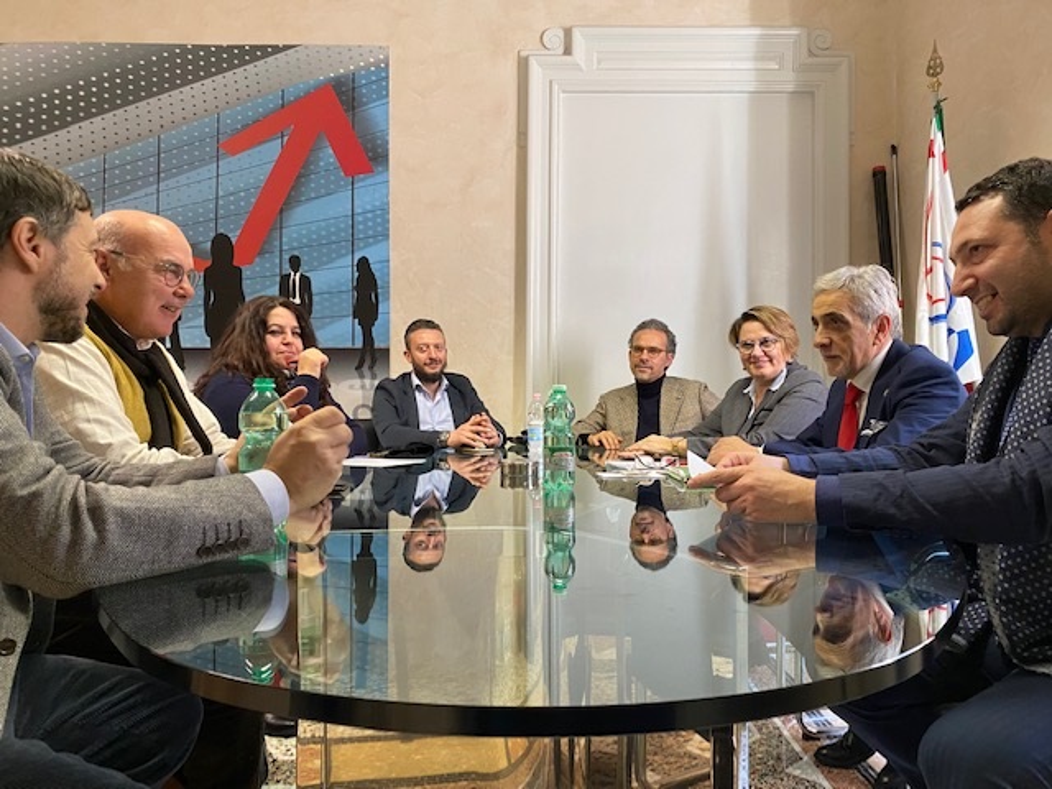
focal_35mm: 26
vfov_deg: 53.1
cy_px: 394
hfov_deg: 67.3
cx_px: 526
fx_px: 790
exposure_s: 1/50
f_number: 1.8
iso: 250
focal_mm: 4.25
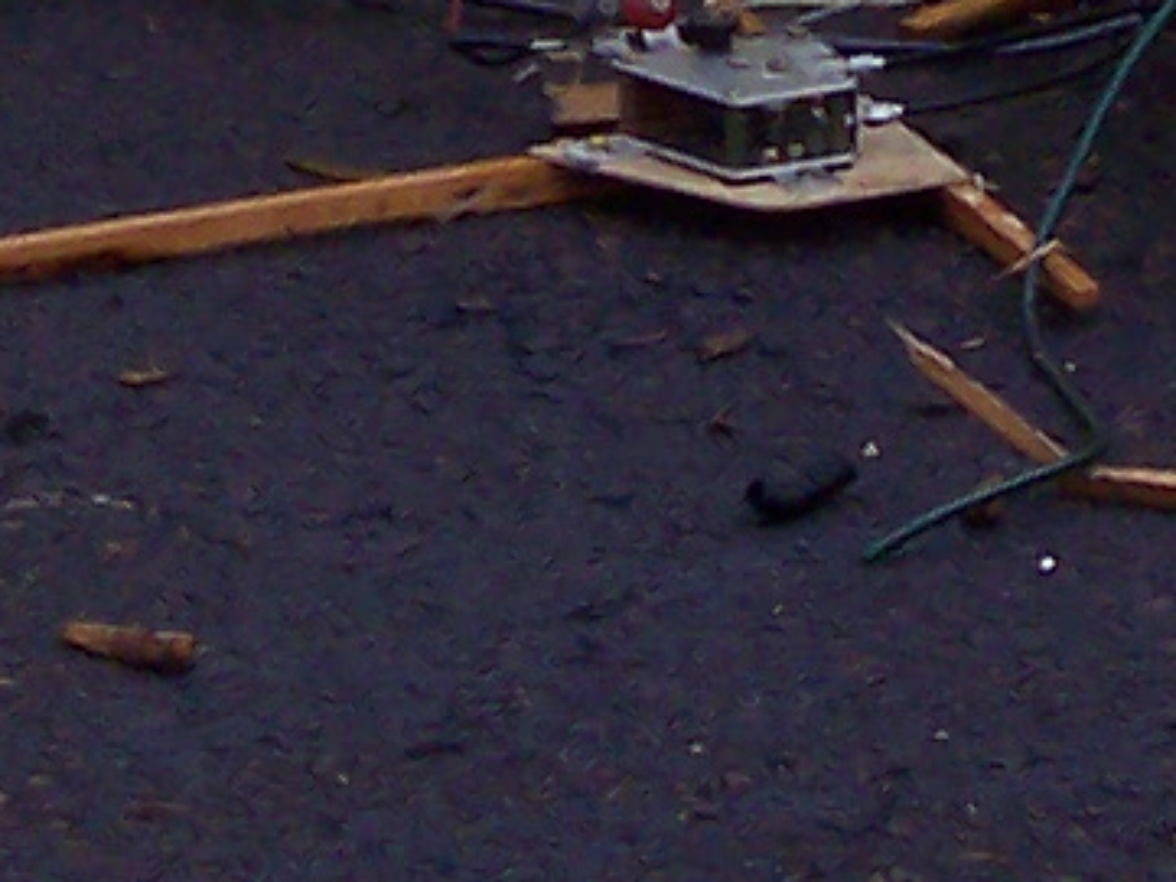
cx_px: 749
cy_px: -1191
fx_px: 12370
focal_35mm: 364
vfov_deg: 4.0
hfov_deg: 5.4
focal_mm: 10.7
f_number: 5.6
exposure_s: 1/700
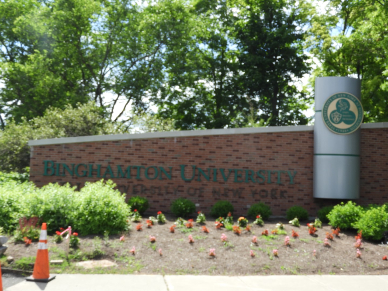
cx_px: 194
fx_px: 504
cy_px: 146
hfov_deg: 42.1
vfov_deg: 32.2
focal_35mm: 45
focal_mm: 8.1
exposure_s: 1/400
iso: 100
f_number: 4
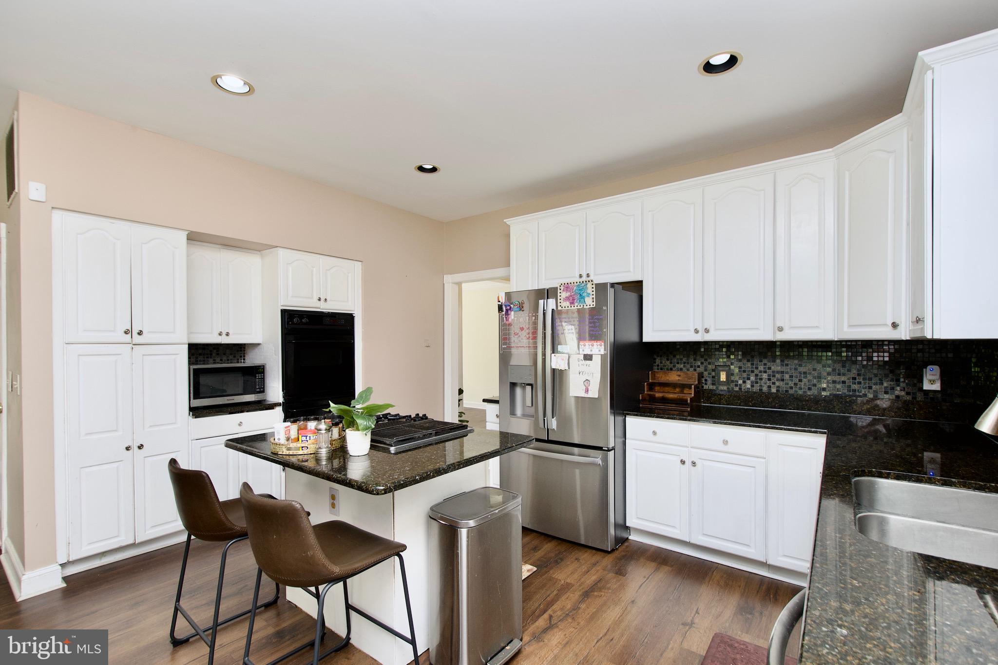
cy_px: 332
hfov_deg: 100.4
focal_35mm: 15
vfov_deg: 77.3
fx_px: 416
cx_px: 499
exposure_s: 1/25
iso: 320
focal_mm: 10
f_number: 7.1
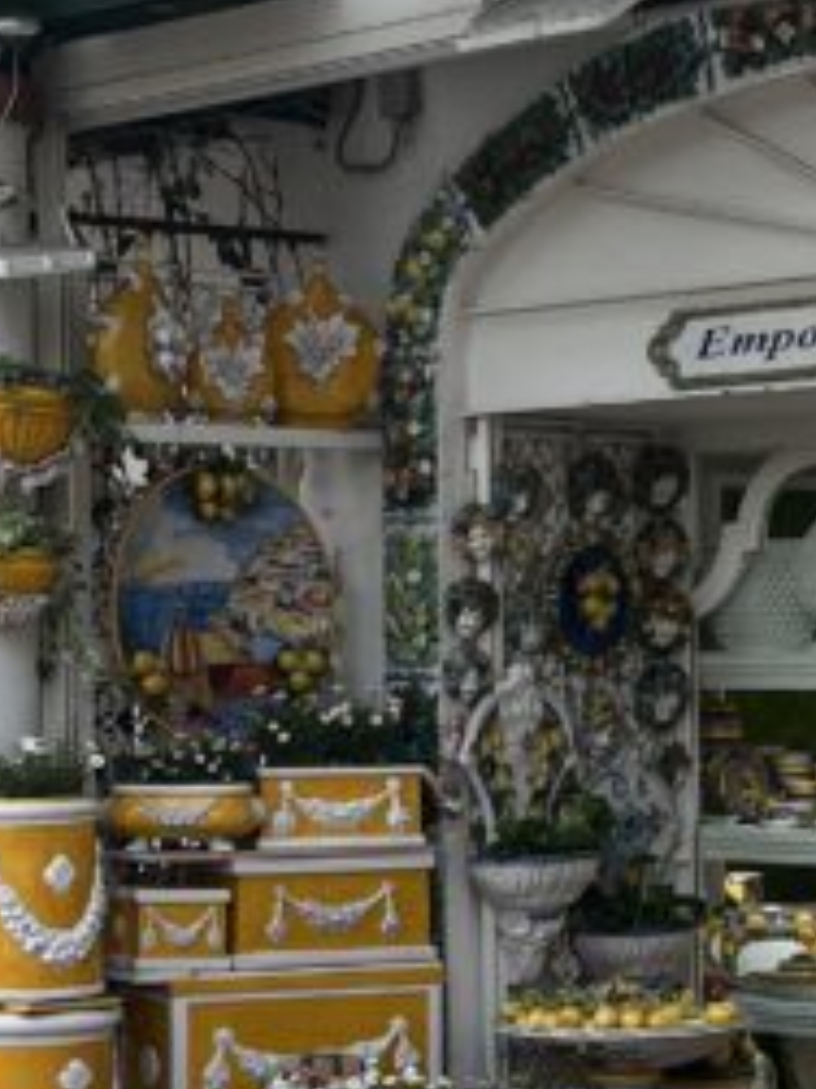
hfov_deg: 13.9
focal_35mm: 106
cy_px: 677
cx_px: 208
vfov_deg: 18.5
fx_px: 3334
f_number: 1.6
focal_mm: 5.1
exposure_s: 1/364
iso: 50
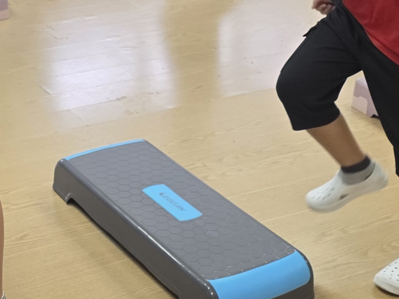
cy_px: -16
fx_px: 957
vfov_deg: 17.3
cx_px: 111
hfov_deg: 23.4
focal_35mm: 83
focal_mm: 6.3
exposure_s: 1/120
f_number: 1.7
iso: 125
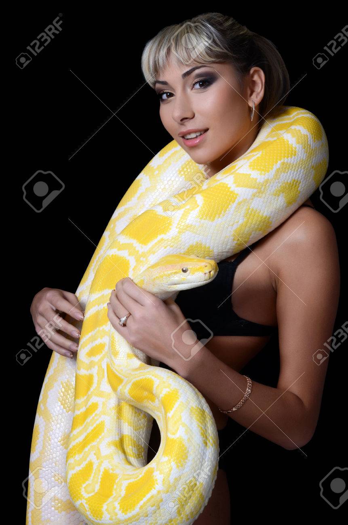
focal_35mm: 75
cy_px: 262
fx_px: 1092
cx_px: 174
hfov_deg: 18.1
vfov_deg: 27.0
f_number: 11
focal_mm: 50
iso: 160
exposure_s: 1/200
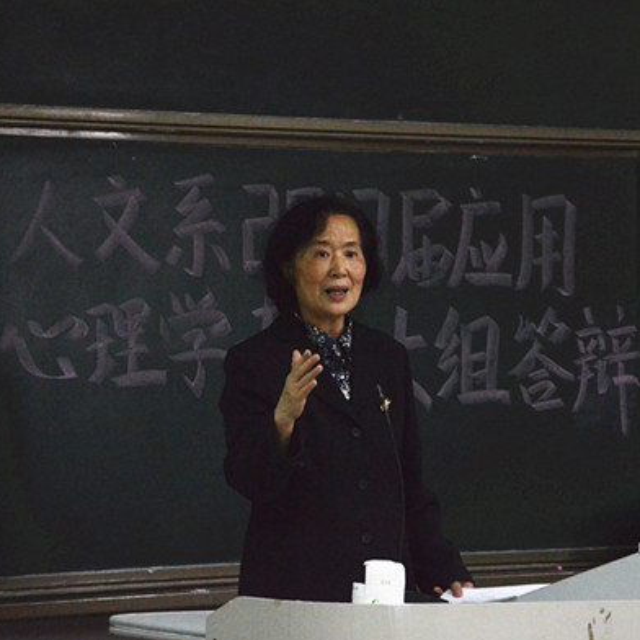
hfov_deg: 10.0
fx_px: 3661
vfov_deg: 10.0
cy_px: 322
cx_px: 322
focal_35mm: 175
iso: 5000
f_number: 6.3
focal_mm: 90
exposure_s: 1/160
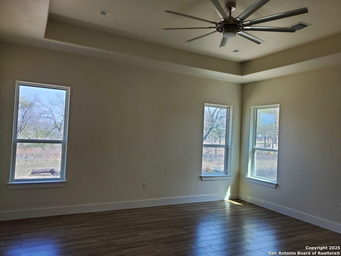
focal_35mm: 26
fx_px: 256
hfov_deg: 67.3
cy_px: 128
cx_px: 170
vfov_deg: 53.1
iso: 50
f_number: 1.5
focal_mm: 4.3
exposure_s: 1/167
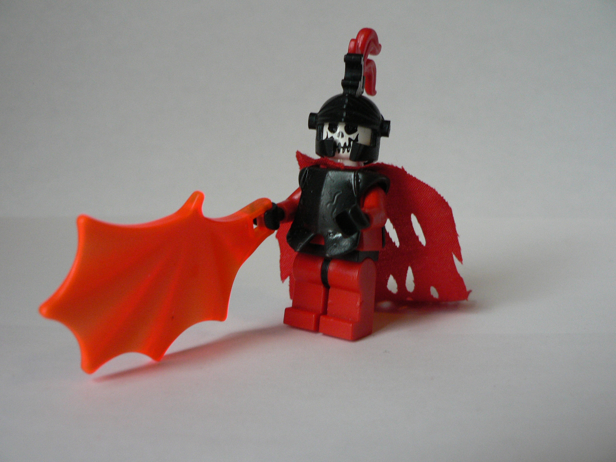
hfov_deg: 51.4
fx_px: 641
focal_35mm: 36
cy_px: 231
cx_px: 308
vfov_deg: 39.7
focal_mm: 6
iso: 200
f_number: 2.8
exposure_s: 1/30
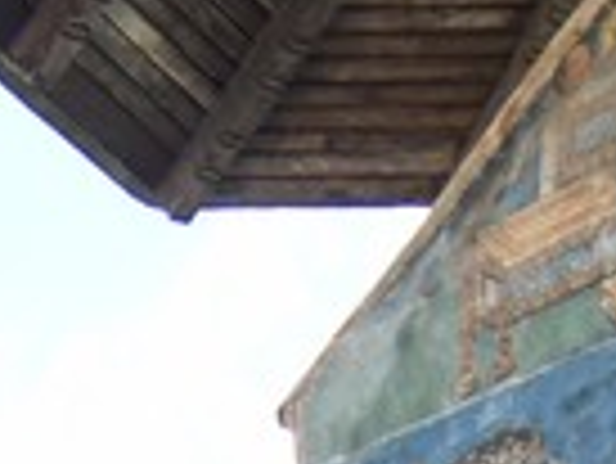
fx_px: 2244
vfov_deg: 9.4
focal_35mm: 126
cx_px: 148
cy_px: 1378
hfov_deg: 15.6
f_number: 4.5
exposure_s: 1/400
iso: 500
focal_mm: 10
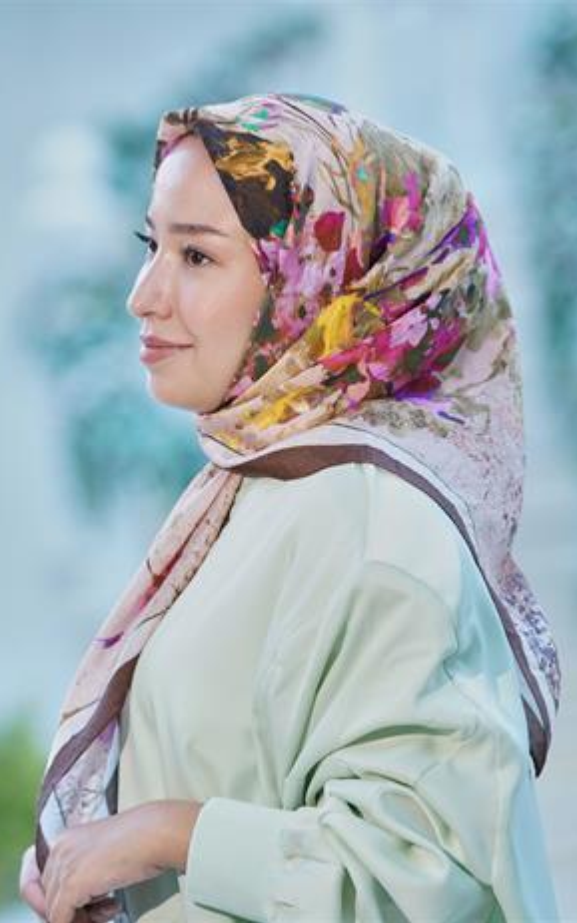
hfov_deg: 8.0
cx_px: 289
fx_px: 4124
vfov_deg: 12.8
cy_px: 462
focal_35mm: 164
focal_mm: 160
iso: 640
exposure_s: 1/200
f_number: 3.5
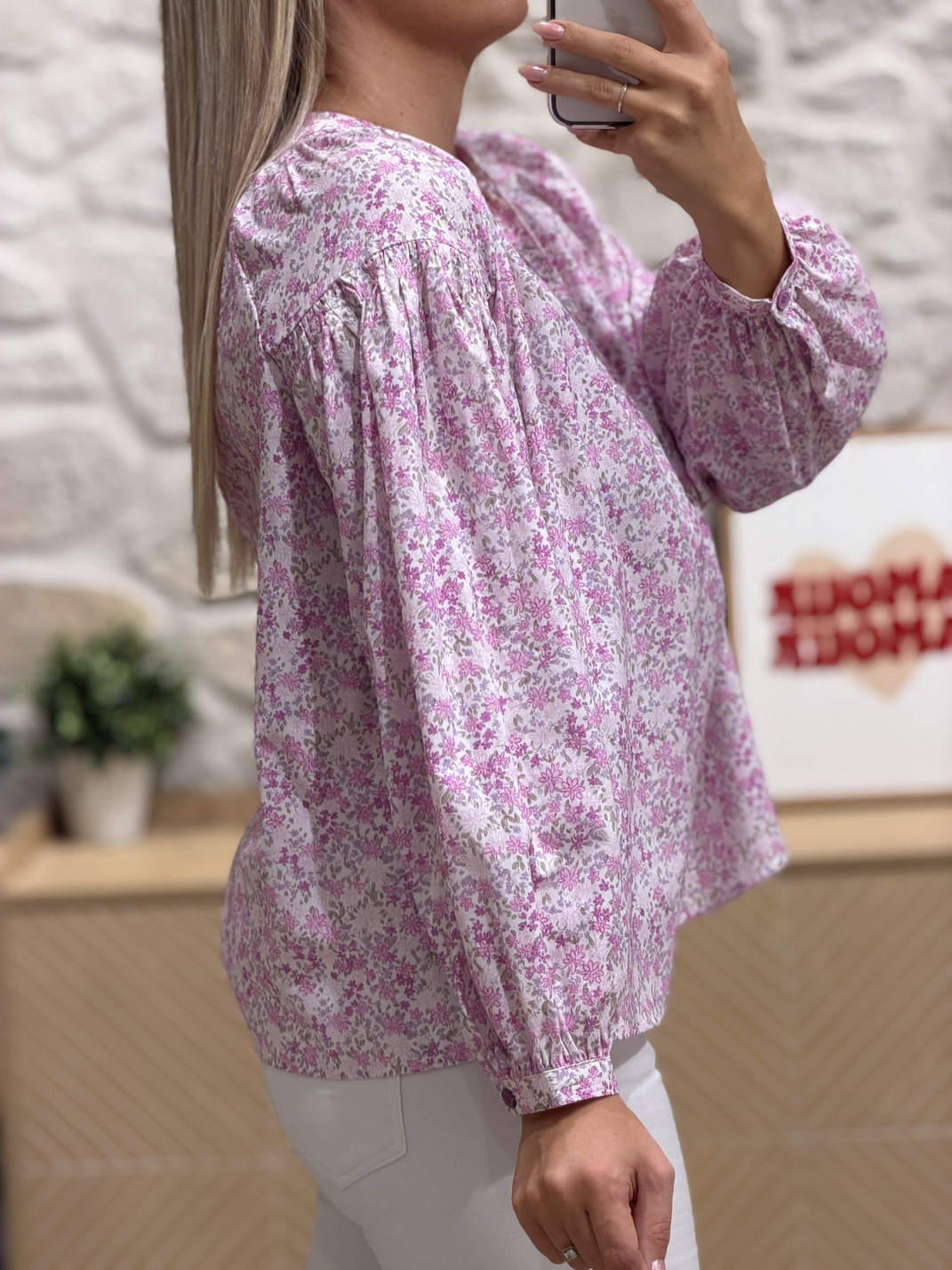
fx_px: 3667
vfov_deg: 19.6
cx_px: 476
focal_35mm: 100
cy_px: 635
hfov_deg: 14.8
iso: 125
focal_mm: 16.89
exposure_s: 1/100
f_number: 2.8
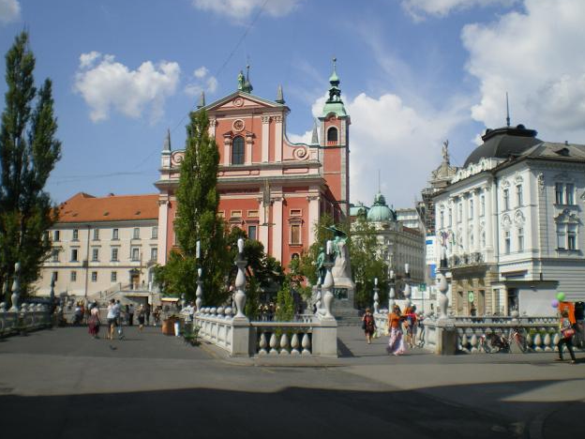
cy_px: 216
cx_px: 291
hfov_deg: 47.9
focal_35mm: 39
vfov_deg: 36.8
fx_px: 659
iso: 64
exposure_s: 1/500
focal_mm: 6.3
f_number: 4.6
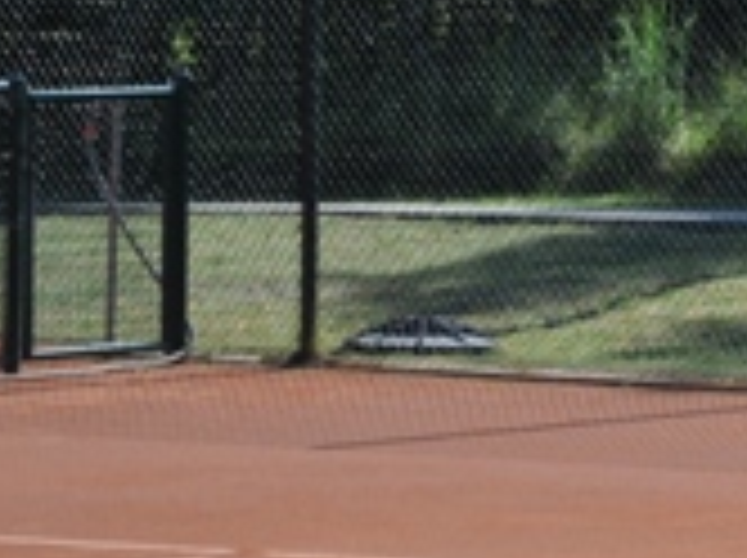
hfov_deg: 4.8
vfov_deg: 3.6
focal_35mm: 409
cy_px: 148
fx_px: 8820
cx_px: 774
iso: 400
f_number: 5.6
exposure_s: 1/1600
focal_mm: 105
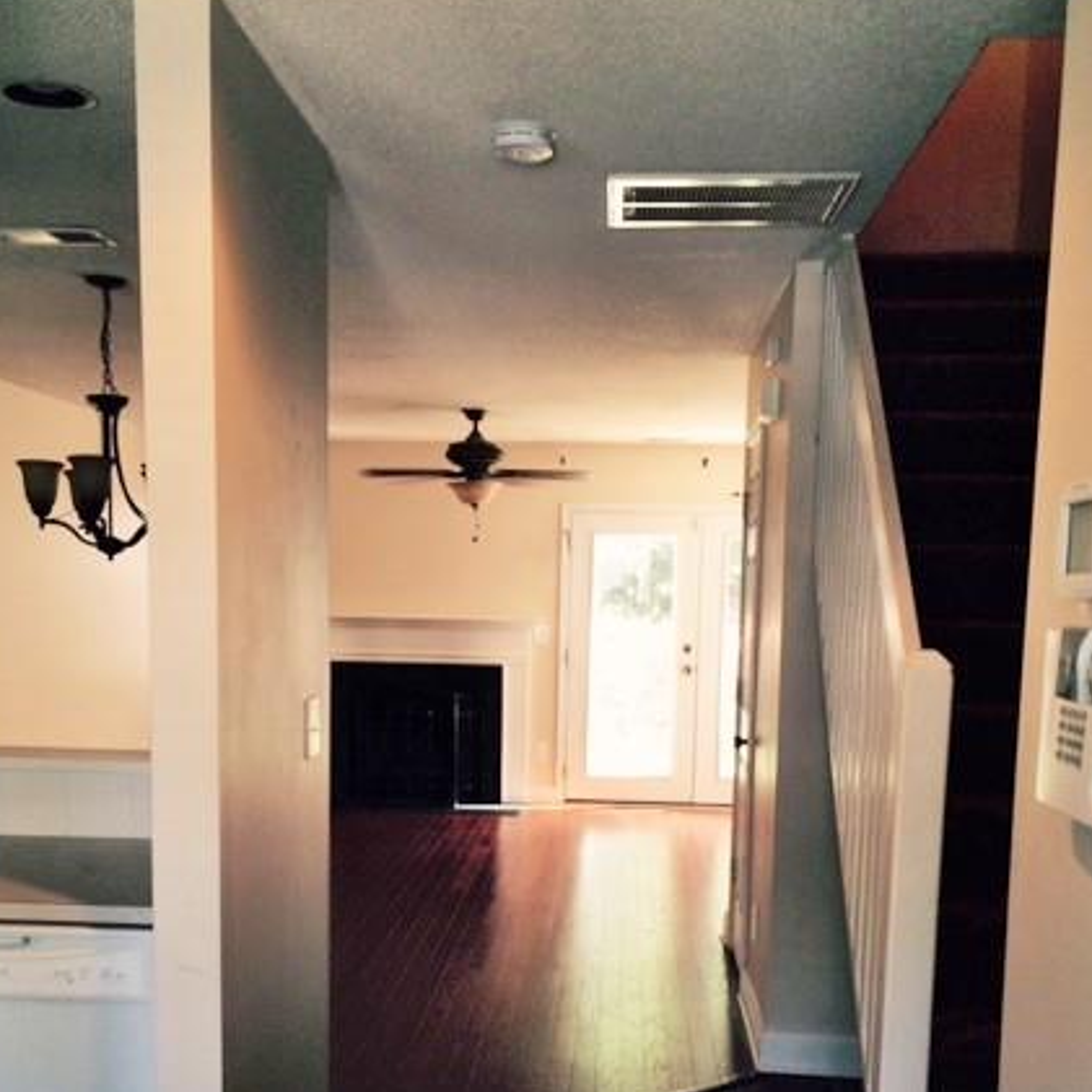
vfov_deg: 42.1
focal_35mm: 39
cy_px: 752
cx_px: 511
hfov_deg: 42.8
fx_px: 1392
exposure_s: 1/30
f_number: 2.2
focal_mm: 4.15
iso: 32
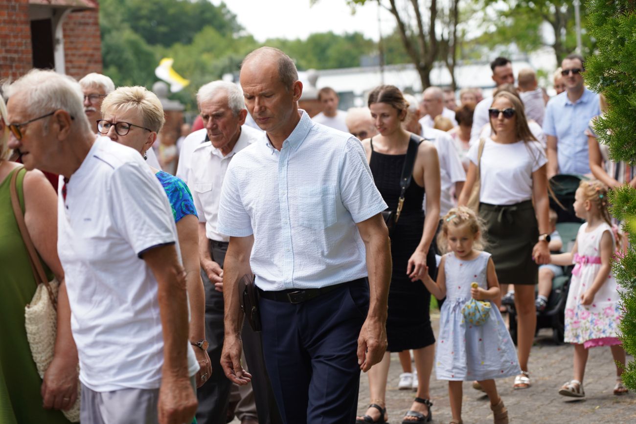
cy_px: 212
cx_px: 318
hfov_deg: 20.0
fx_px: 1802
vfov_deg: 13.4
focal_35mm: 102
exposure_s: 1/160
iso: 100
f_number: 4
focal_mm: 102
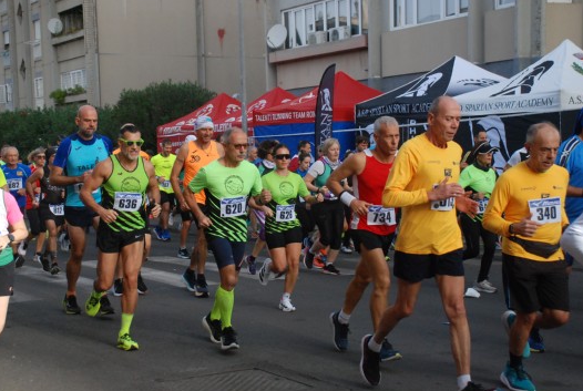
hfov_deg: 30.9
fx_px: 1055
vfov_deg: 21.0
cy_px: 187
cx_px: 257
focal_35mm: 65
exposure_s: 1/1250
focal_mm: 38
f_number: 5
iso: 1000
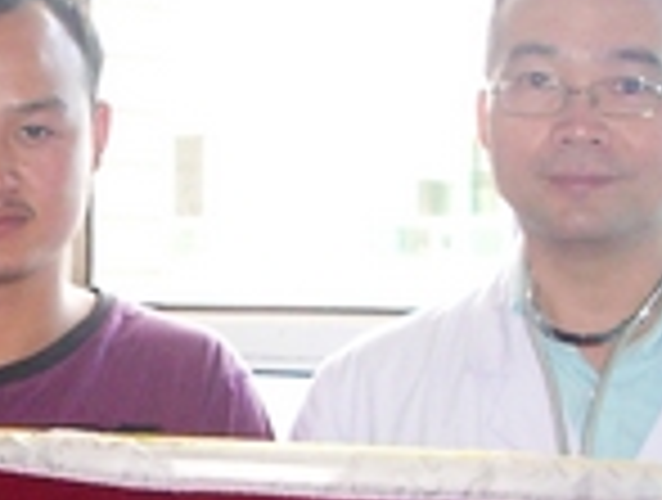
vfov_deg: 12.1
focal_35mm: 119
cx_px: 81
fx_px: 2281
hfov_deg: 16.3
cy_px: 658
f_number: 2.6
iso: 200
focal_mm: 5.8
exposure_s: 1/60
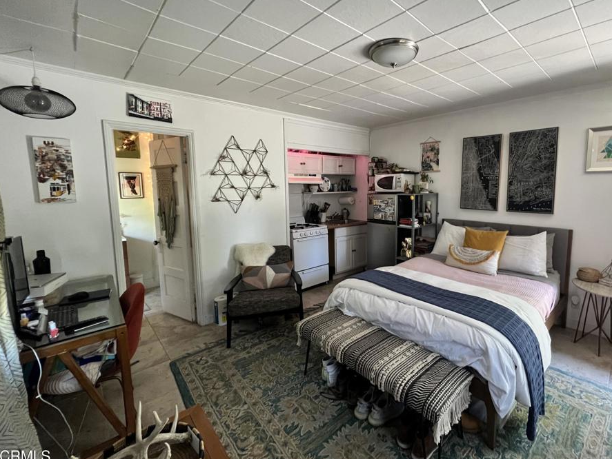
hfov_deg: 97.4
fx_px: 265
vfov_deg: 81.7
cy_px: 216
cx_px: 351
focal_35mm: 15
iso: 640
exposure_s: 1/60
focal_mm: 1.57
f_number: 1.8
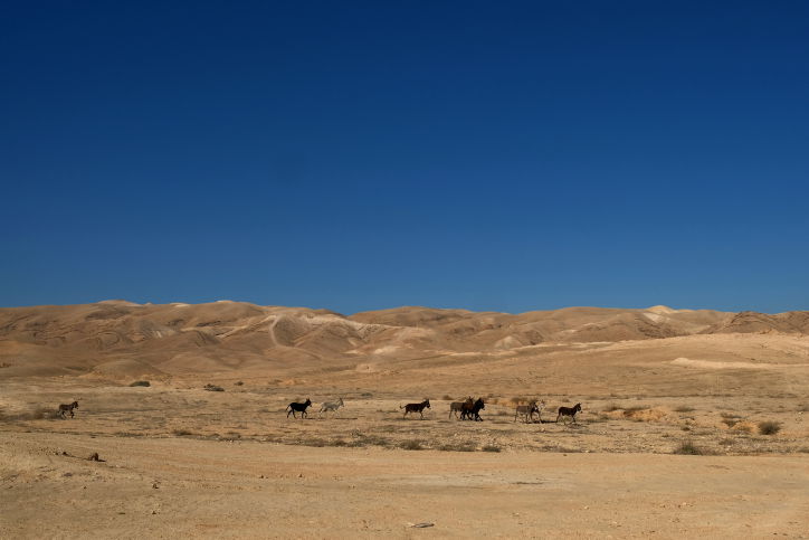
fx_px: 787
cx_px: 404
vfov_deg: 37.9
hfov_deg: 54.4
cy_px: 270
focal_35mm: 35
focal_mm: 23
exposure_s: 1/3500
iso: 200
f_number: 5.6
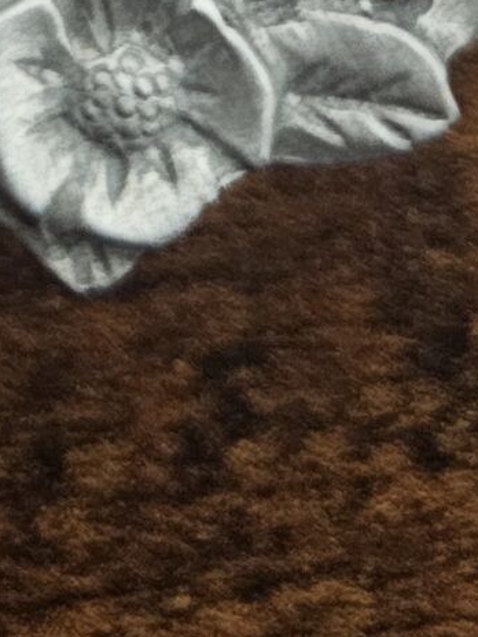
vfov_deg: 11.8
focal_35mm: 127
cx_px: -294
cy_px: -1016
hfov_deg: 11.1
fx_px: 2338
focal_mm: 6.3
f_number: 1.7
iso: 800
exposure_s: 1/60
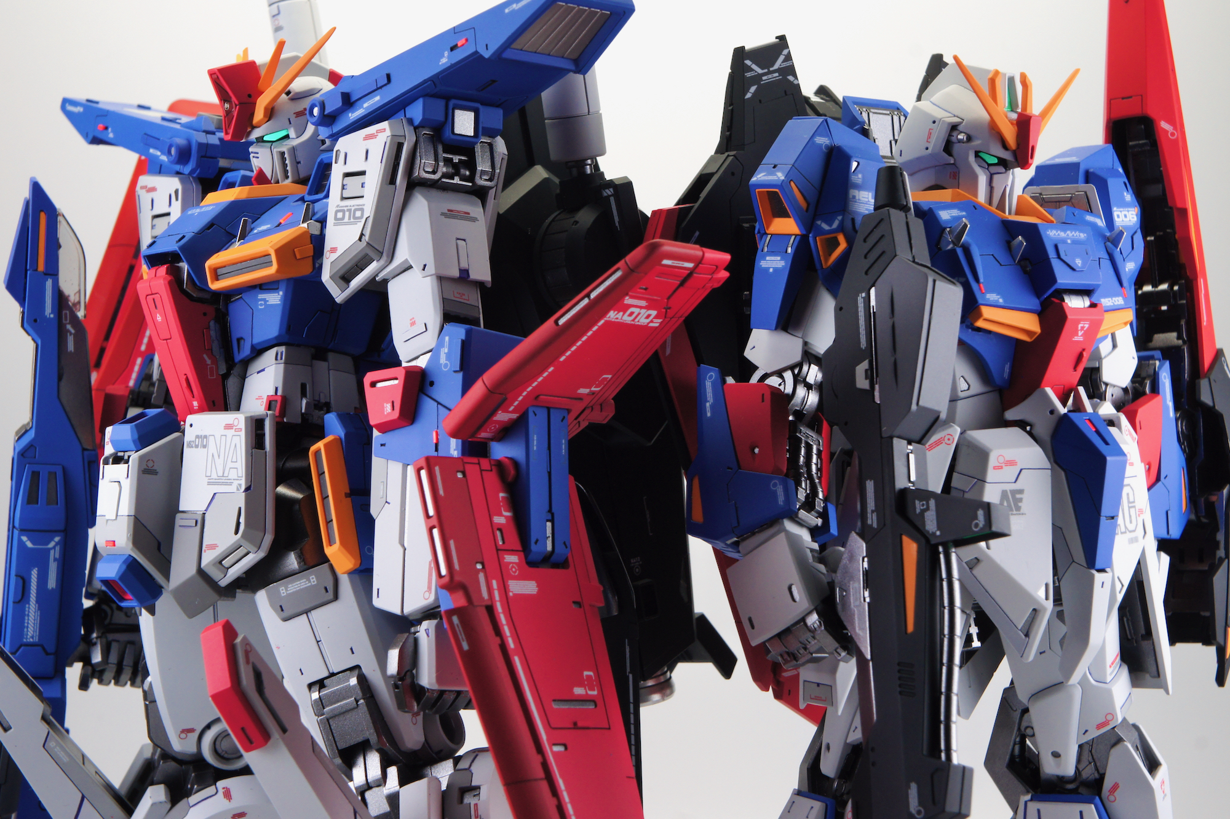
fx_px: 2459
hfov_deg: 28.1
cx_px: 615
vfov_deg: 18.9
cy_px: 410
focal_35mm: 72
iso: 400
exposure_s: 1/30
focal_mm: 48
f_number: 13
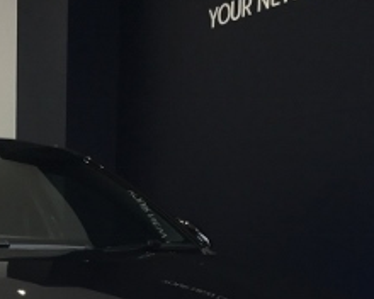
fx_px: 974
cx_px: 60
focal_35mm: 88
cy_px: 396
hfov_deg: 21.4
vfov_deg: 16.4
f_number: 2.4
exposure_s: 1/40
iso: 25
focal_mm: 3.3
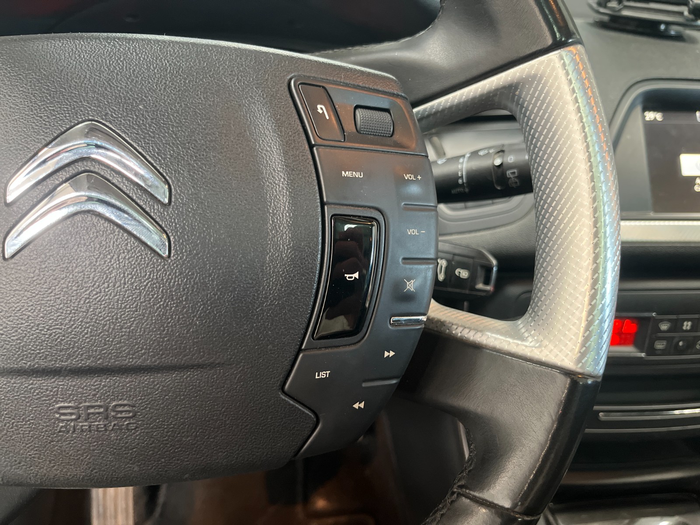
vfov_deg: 53.1
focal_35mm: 26
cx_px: 350
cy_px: 262
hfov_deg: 67.3
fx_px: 526
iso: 500
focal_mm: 5.1
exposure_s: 1/50
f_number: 1.6
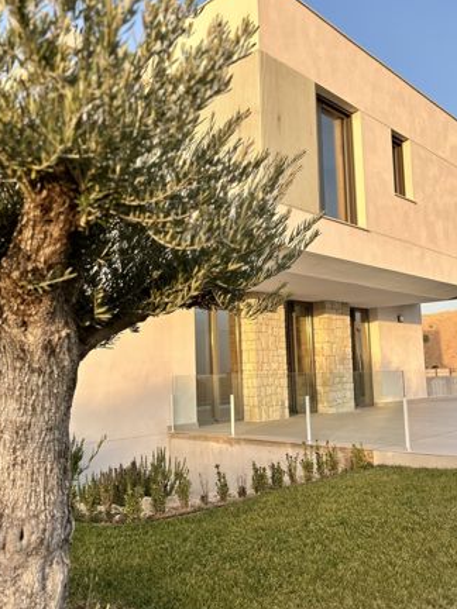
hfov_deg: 44.2
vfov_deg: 56.8
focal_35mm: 32
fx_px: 563
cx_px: 222
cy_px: 319
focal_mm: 5.7
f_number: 1.5
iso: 50
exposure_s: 1/1009
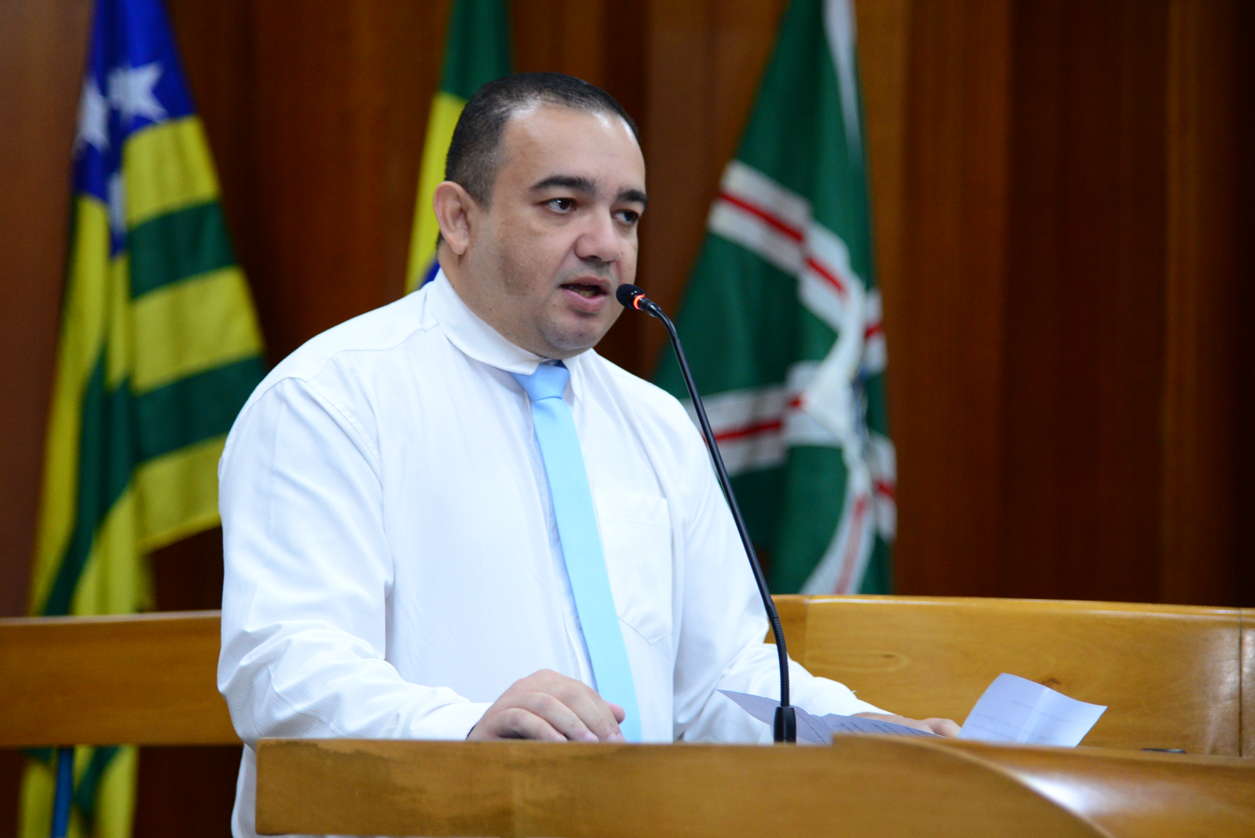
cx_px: 579
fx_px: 4080
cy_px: 392
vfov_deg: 11.7
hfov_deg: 17.5
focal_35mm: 117
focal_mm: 105
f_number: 4
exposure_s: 1/125
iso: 2500
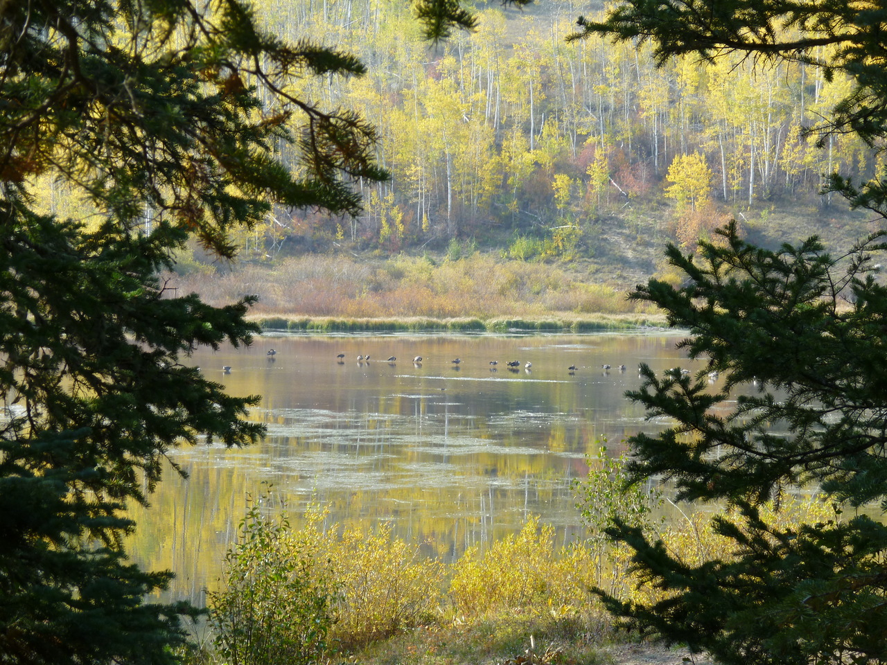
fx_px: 2486
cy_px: 332
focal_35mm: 97
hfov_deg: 20.2
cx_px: 444
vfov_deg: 15.2
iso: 80
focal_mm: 17.5
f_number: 5.2
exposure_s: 1/80
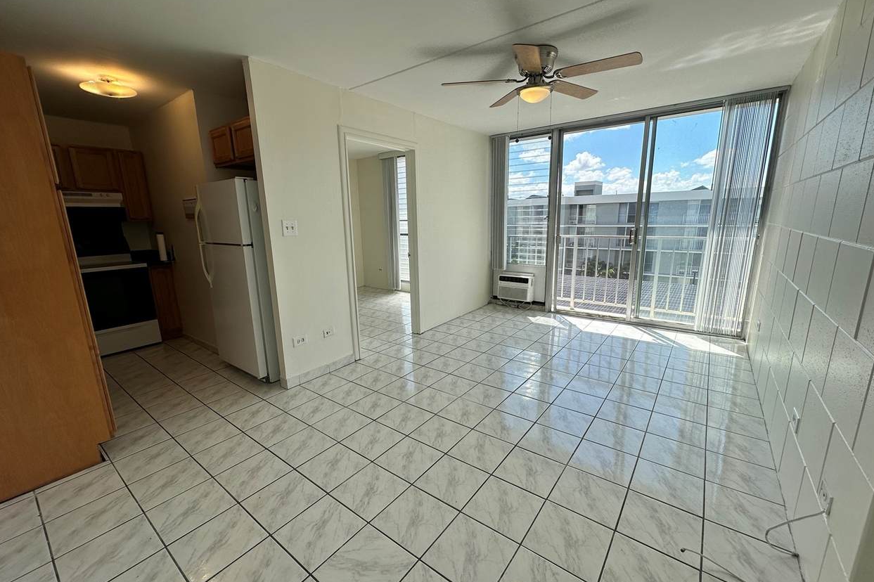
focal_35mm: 15
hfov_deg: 100.4
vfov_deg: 77.3
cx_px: 433
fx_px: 364
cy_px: 295
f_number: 2.2
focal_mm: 2.22
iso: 40
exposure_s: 1/569
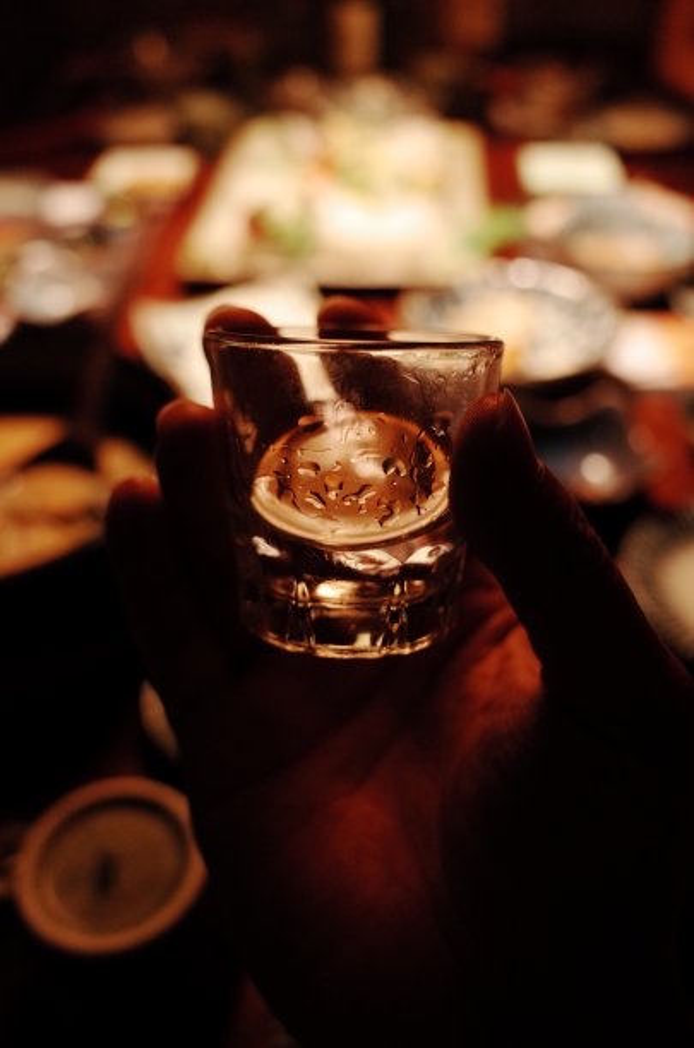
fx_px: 814
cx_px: 347
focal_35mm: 28
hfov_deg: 46.2
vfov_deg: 65.6
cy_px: 524
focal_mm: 18.3
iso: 1600
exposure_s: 1/40
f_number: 2.8
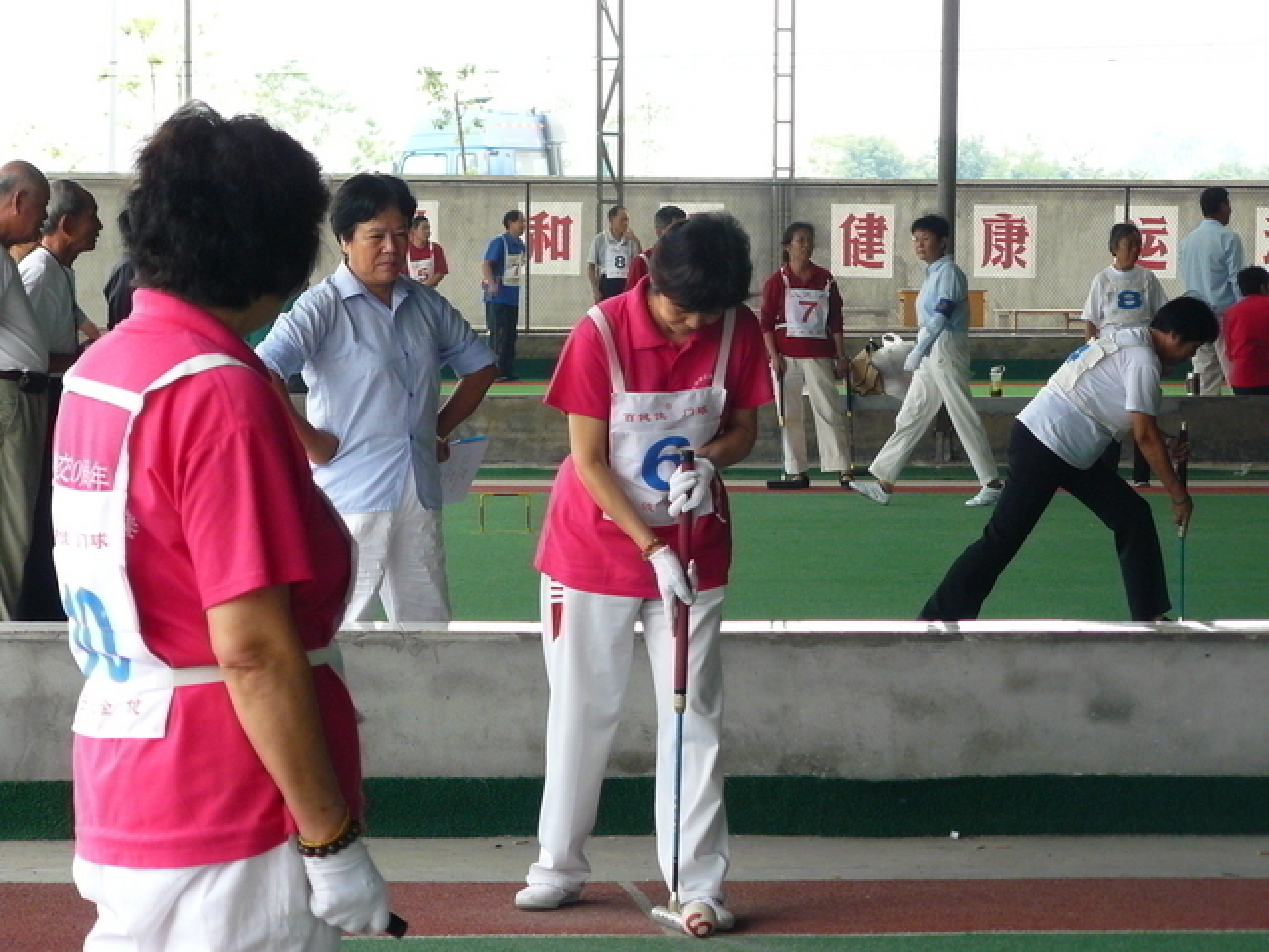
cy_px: 476
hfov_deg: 13.7
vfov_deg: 10.3
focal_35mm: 144
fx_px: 5279
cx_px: 634
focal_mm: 24.1
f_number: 3.6
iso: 200
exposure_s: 1/125
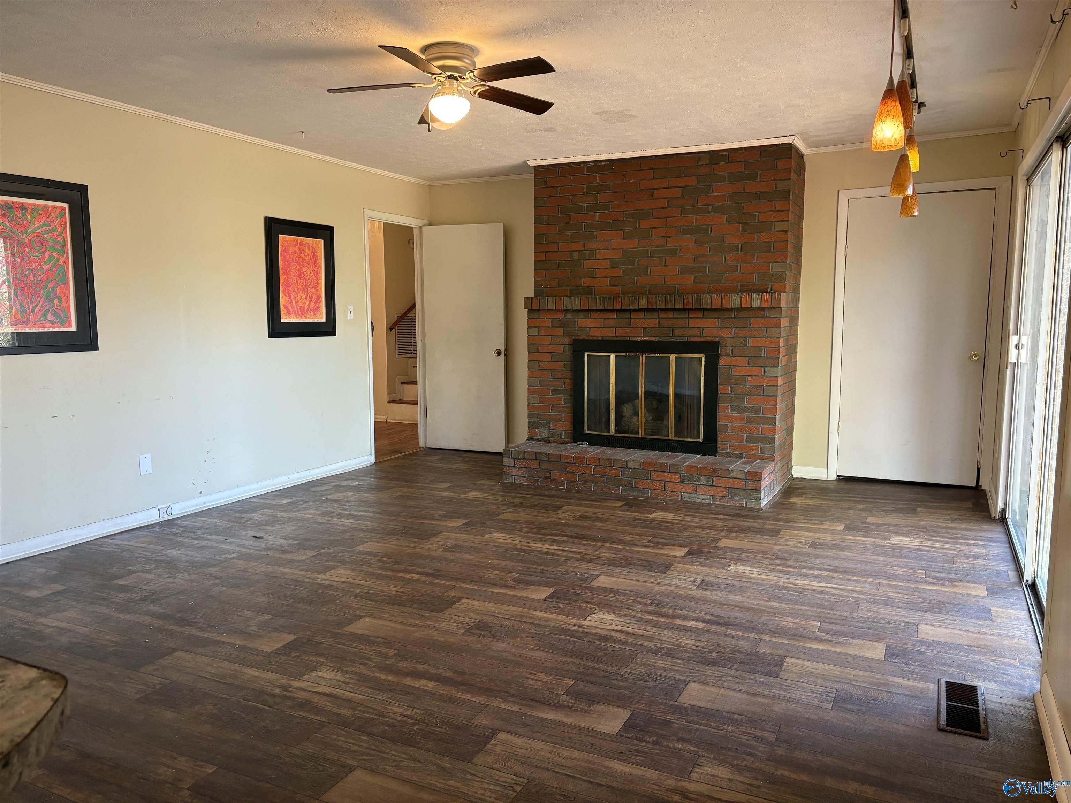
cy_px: 402
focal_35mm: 26
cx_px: 536
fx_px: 804
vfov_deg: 53.1
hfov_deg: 67.3
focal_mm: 5.96
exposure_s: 1/60
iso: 200
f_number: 1.6
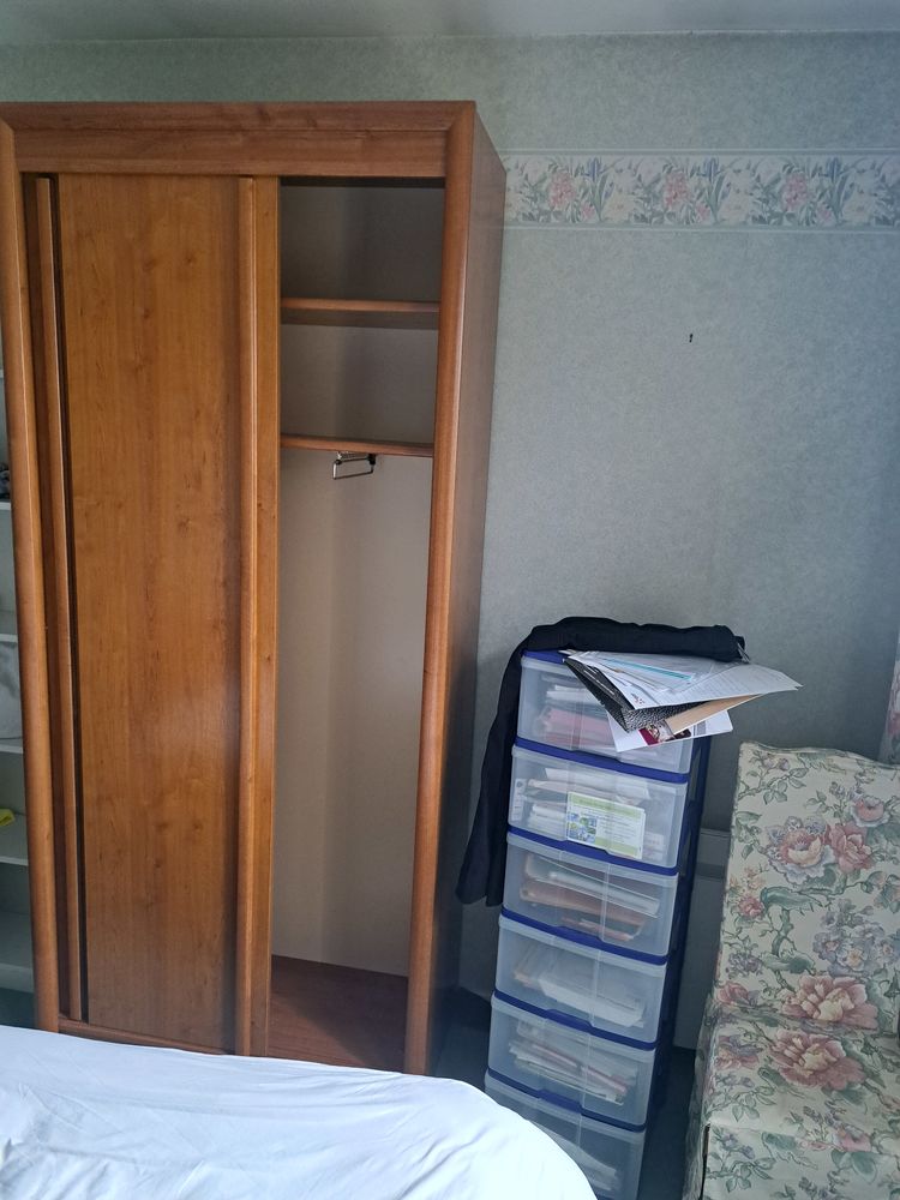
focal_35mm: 24
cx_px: 450
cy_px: 600
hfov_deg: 56.8
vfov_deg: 71.6
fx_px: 832
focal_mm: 5.23
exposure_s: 1/50
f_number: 1.8
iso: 250
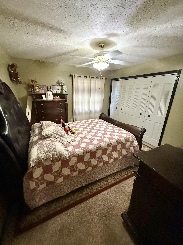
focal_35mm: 14
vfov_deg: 102.1
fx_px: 99
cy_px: 122
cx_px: 92
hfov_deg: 85.7
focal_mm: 2.22
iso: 800
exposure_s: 1/60
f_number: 2.2
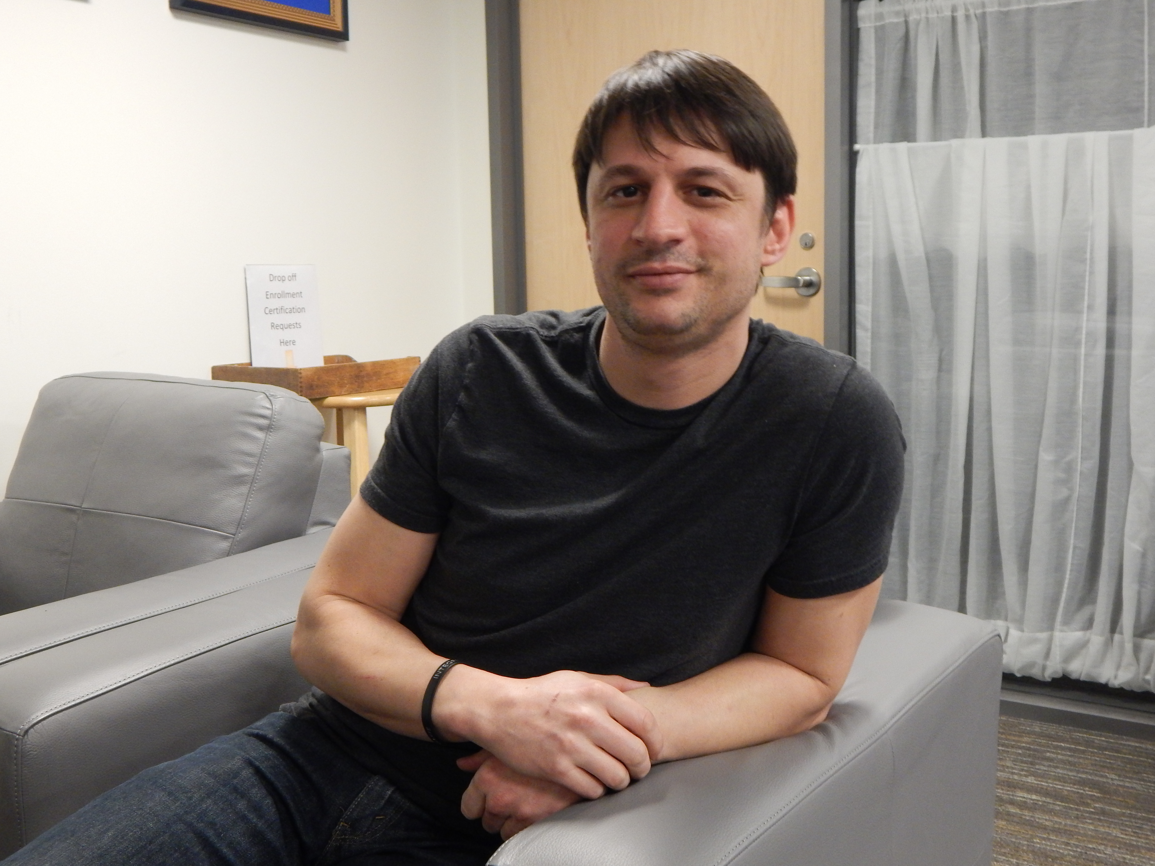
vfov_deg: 37.7
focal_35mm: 38
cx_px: 578
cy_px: 433
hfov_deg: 49.0
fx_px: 1268
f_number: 3.4
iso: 400
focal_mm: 6.8
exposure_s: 1/25
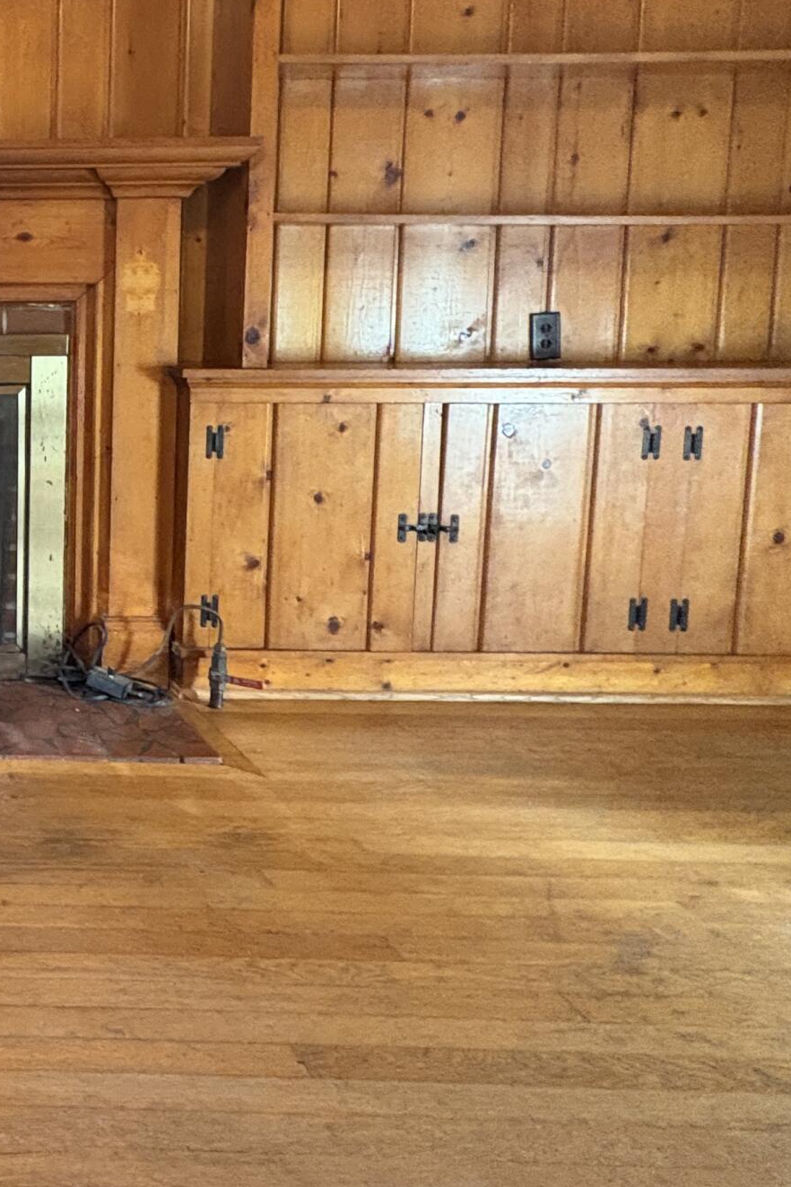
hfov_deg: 30.1
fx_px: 1088
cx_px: -282
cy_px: 368
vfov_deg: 55.7
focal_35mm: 33
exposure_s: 1/60
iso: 640
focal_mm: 2.22
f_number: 2.2
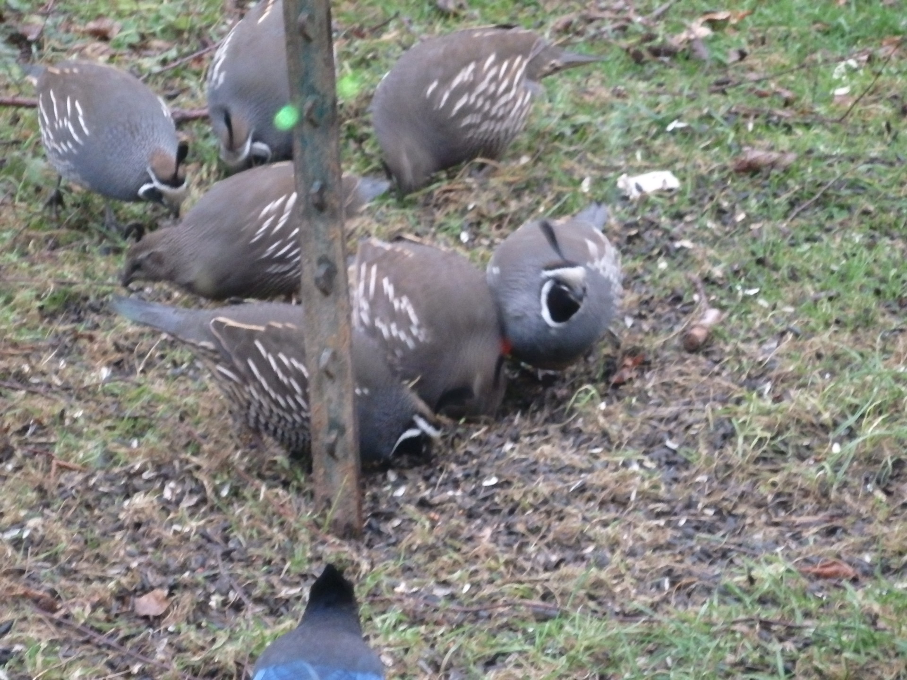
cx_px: 454
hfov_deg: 4.9
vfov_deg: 3.7
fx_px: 10507
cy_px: 340
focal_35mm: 401
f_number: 6.9
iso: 1250
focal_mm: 71.6
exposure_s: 1/40
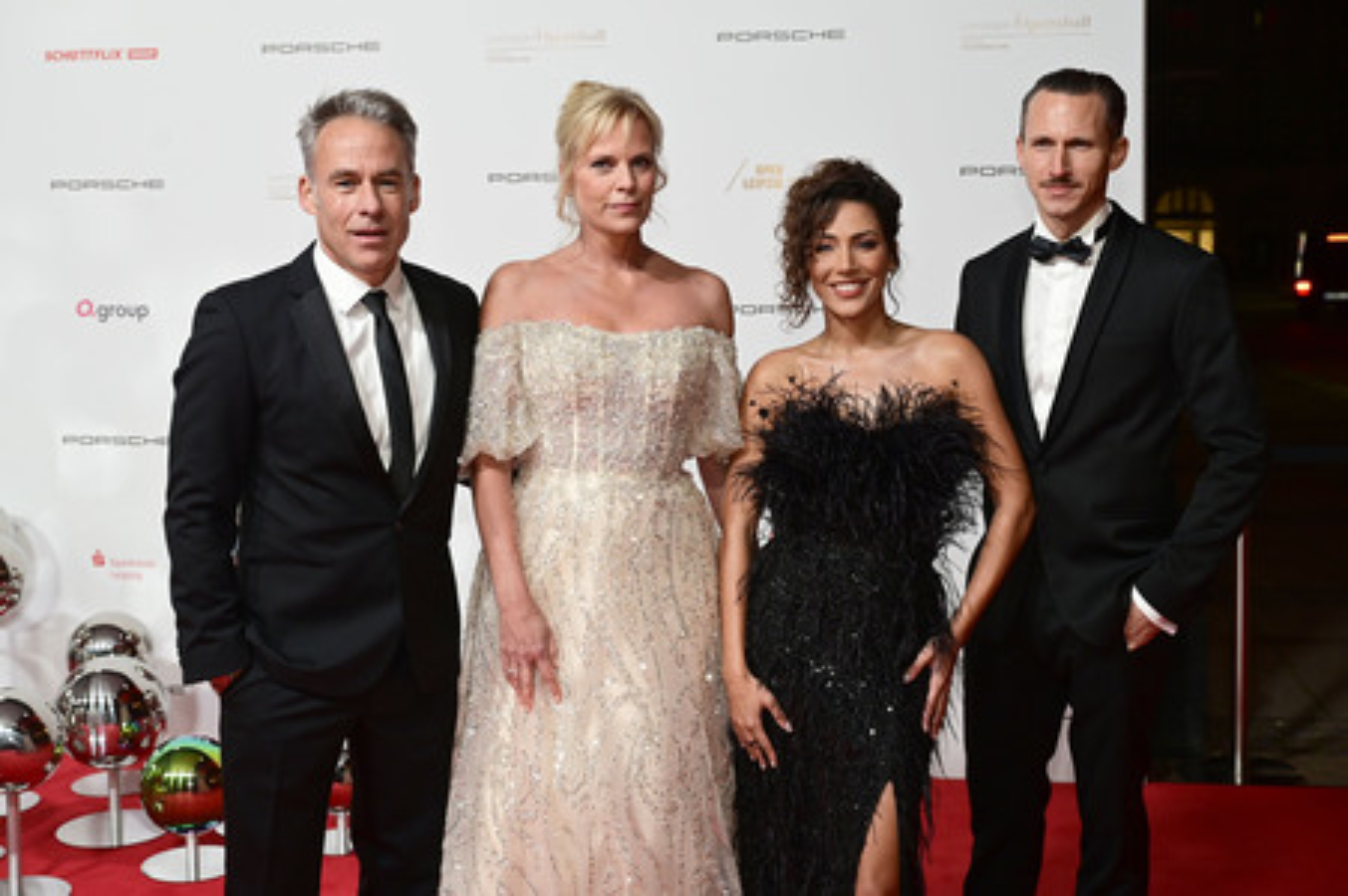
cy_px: 448
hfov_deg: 48.5
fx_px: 1497
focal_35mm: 40
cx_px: 674
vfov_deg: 33.4
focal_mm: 40
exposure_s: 1/200
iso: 1600
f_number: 5
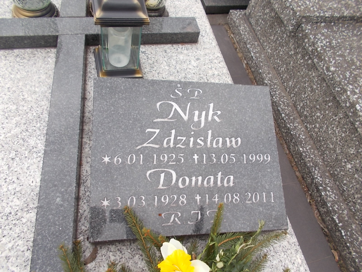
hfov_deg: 67.3
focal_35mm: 26
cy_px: 136
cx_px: 181
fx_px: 272
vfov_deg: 53.1
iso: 80
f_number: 3.2
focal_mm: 4.6
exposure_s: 1/160
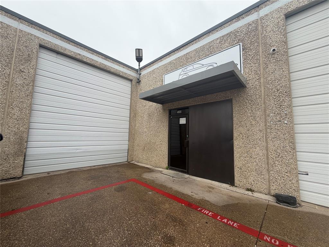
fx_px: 133
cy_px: 124
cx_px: 164
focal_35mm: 14
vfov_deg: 85.7
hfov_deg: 102.1
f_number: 2.2
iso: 40
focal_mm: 2.22
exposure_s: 1/232
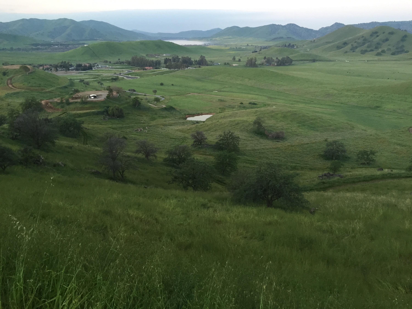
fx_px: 345
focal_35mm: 29
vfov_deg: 48.2
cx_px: 206
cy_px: 154
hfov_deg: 61.7
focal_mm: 4.15
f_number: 2.2
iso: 50
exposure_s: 1/30
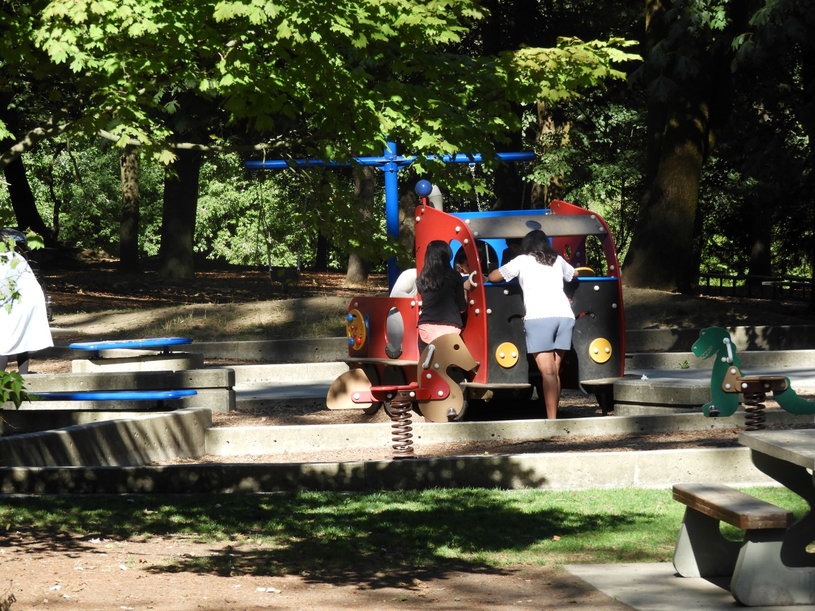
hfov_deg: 7.9
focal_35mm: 250
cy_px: 306
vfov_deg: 5.9
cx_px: 408
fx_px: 5886
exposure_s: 1/160
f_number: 5.5
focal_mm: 44.8
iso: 100
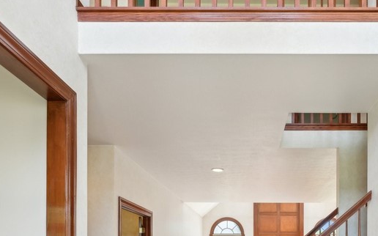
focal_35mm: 30
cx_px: 263
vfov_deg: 35.5
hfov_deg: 60.8
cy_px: 262
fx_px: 309
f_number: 2.8
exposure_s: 1/320
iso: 640
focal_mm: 14
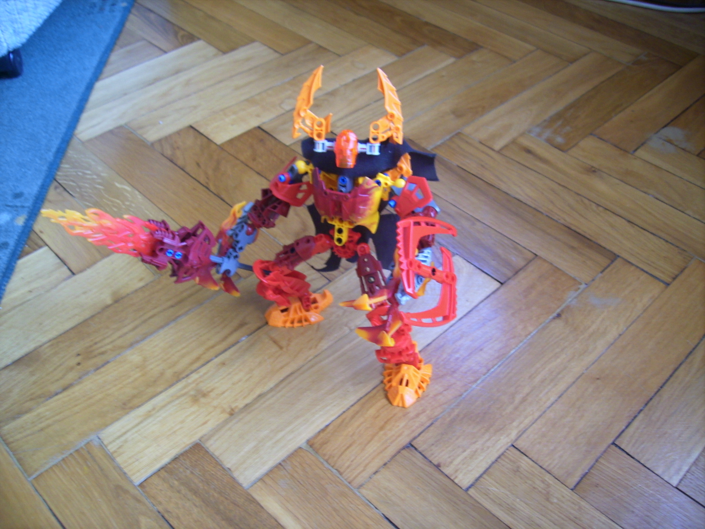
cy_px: 264
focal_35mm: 32
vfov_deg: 44.2
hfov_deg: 56.8
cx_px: 352
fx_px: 652
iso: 50
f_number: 2.8
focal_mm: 5.99
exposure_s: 1
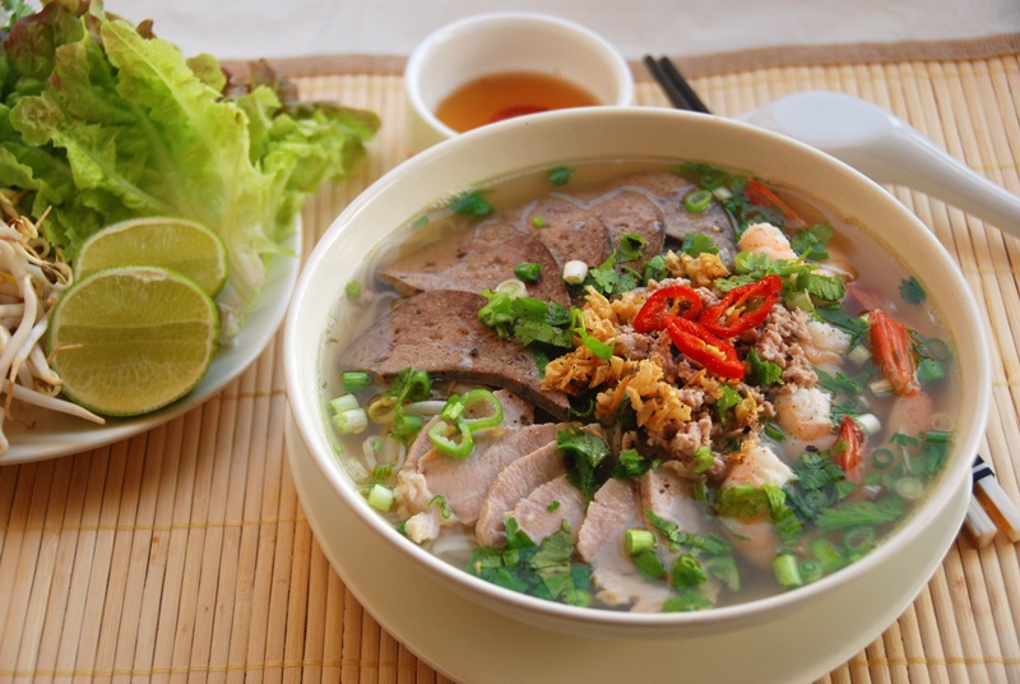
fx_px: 2043
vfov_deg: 19.0
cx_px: 510
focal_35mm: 72
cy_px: 342
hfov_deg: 28.0
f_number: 4.8
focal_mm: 48
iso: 250
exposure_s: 1/125
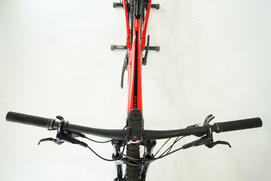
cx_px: 136
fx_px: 211
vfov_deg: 46.4
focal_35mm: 28
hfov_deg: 65.5
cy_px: 90
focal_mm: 28
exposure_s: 1/200
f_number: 5.6
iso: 1600
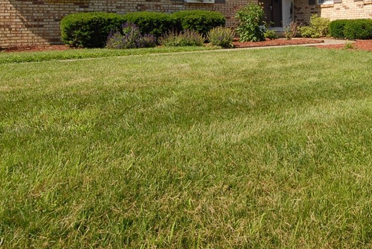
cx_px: 281
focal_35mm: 33
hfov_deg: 54.4
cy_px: 22
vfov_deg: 37.3
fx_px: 341
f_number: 9
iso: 200
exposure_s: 1/250
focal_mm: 12
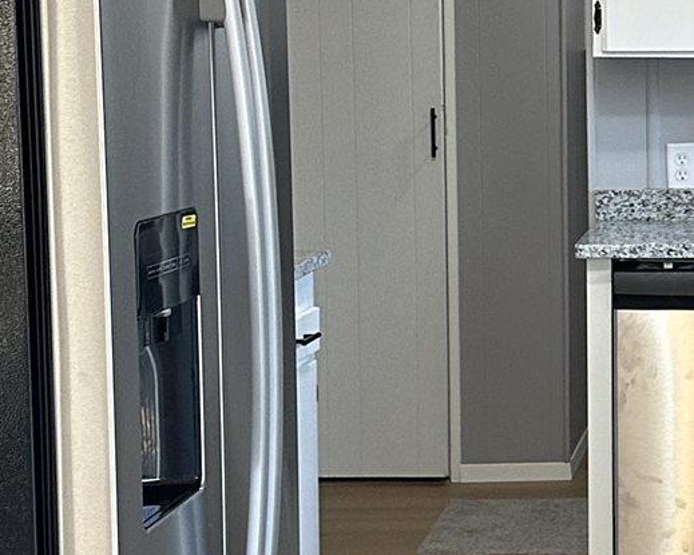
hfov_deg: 17.6
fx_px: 2136
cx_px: 832
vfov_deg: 14.8
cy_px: 230
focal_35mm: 104
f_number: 1.78
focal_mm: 6.86
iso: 250
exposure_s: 1/83
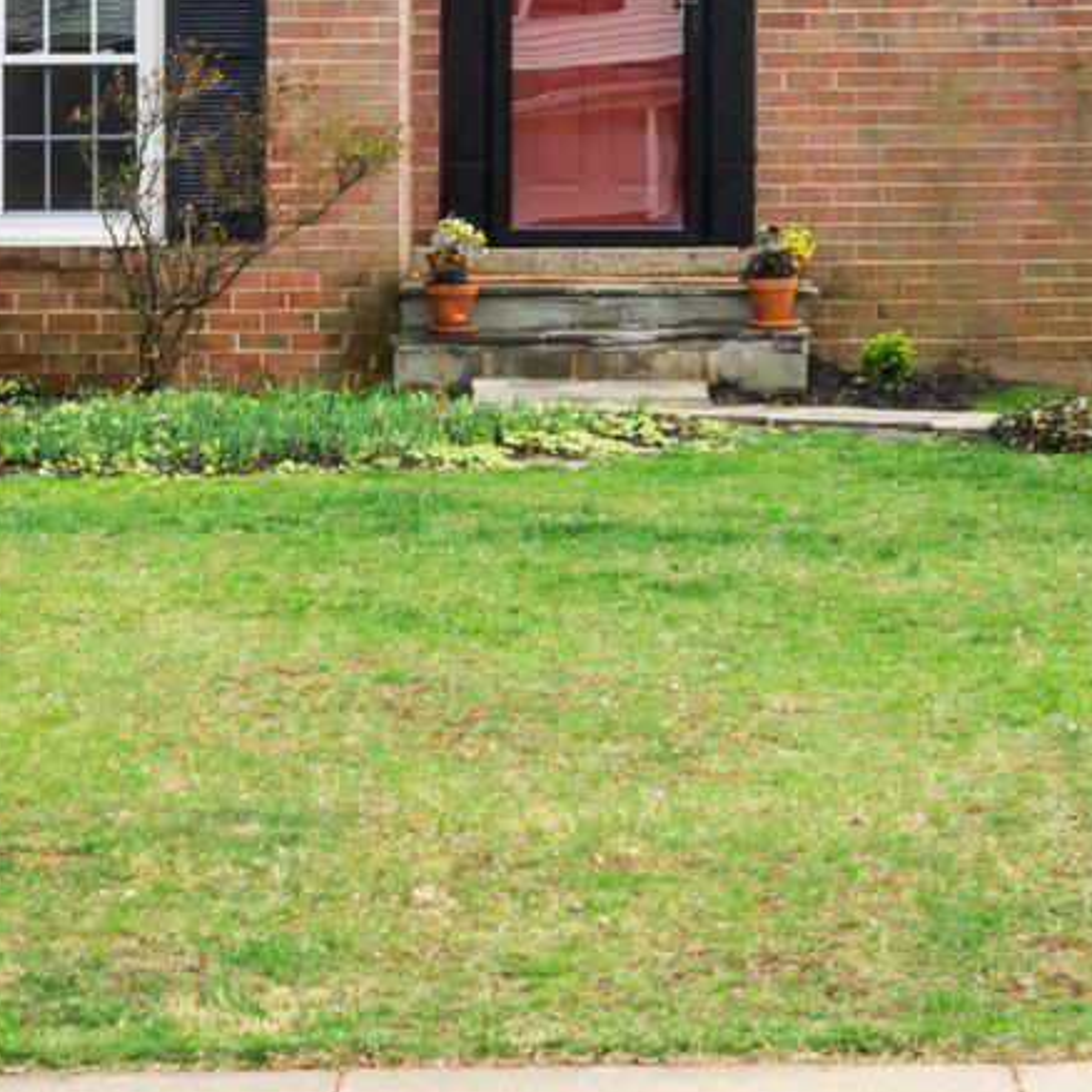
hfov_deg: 12.6
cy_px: -79
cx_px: 558
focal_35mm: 139
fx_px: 4961
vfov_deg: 12.4
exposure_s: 1/100
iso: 250
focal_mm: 35
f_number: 14
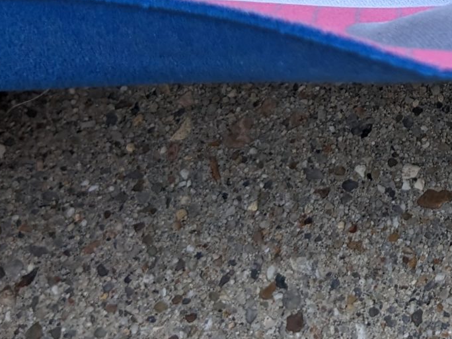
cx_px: 572
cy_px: -40
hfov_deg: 18.3
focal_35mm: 101
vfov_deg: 14.3
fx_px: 1319
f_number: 1.73
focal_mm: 4.38
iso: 56
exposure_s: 1/304
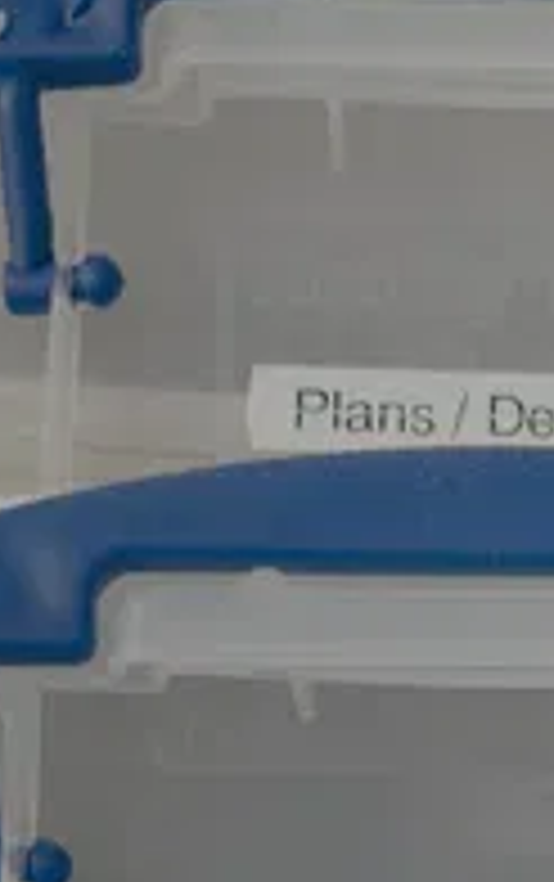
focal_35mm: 81
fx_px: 1951
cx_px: 516
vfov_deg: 21.7
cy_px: 1289
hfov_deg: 15.9
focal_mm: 6.76
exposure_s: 1/60
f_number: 1.78
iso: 250
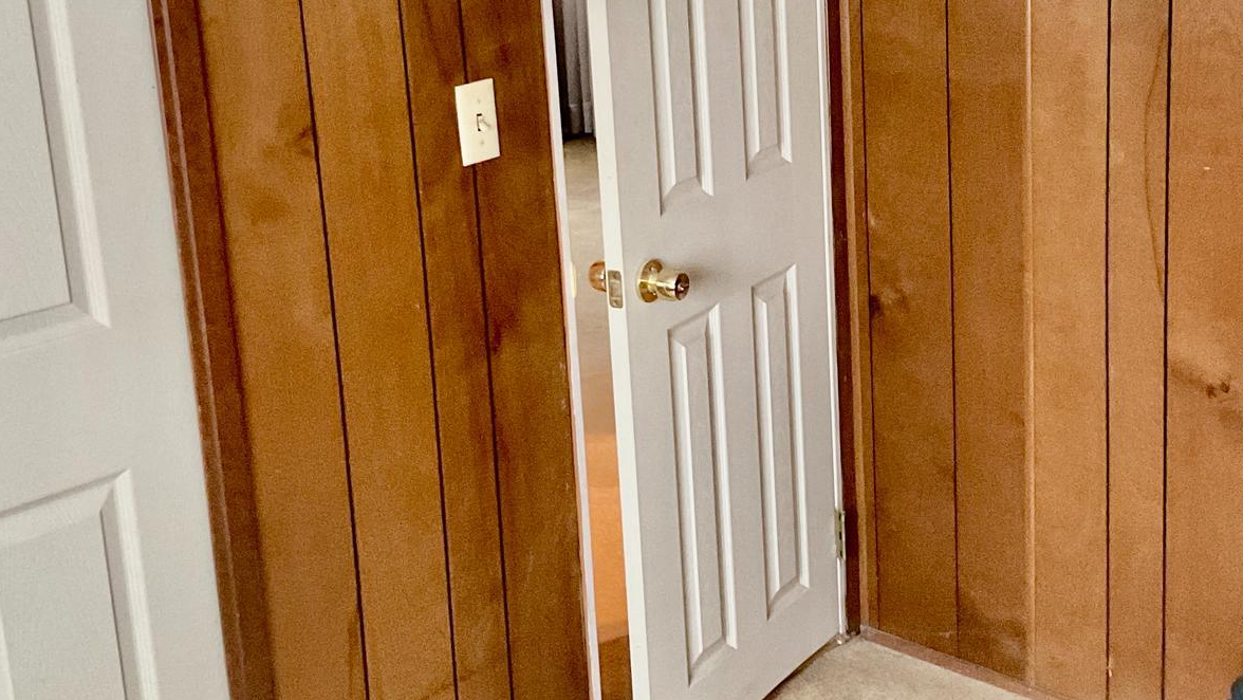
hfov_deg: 37.6
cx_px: 766
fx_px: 1813
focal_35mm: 55
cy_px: 195
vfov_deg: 21.7
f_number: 1.8
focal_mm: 3
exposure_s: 1/30
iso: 500
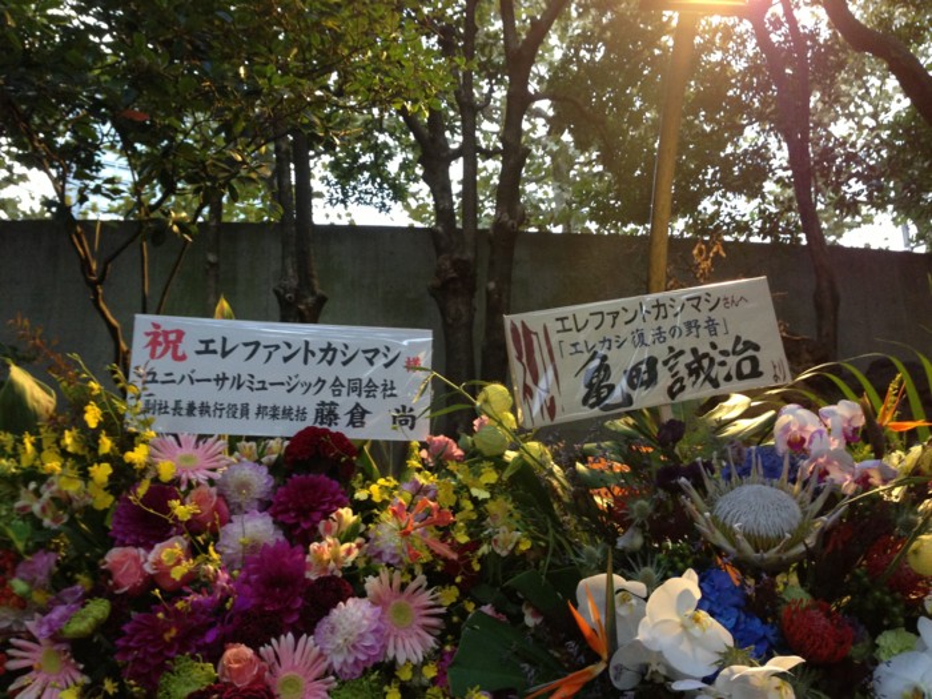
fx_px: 888
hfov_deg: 55.4
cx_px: 466
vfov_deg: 42.9
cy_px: 350
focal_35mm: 33
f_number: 2.4
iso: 200
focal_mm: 4.13
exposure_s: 1/20
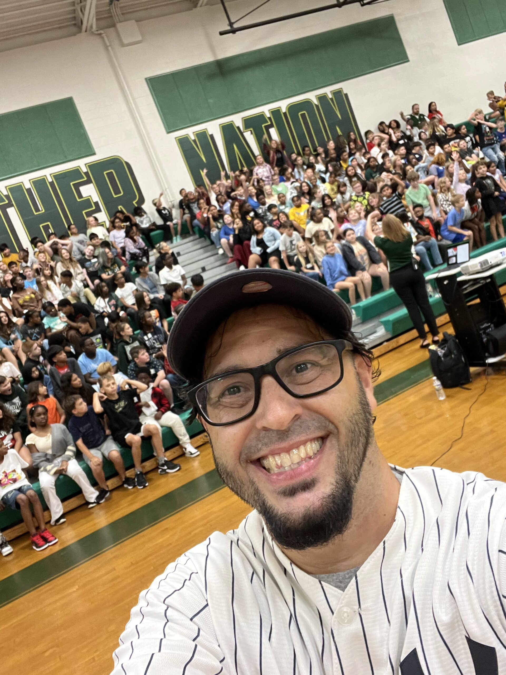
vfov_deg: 60.0
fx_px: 585
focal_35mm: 30
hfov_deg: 46.8
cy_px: 338
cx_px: 253
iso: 320
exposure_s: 1/30
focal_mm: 2.71
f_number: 2.2
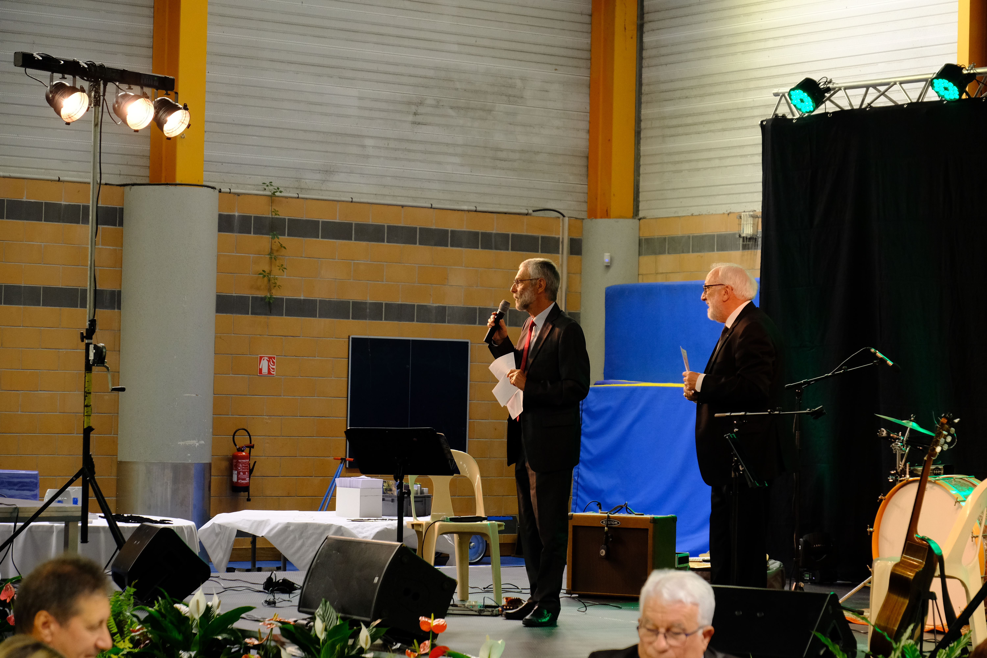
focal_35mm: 88
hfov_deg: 23.1
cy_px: 329
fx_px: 2412
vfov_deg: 15.5
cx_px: 494
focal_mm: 58.9
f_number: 5
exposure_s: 1/110
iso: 1600
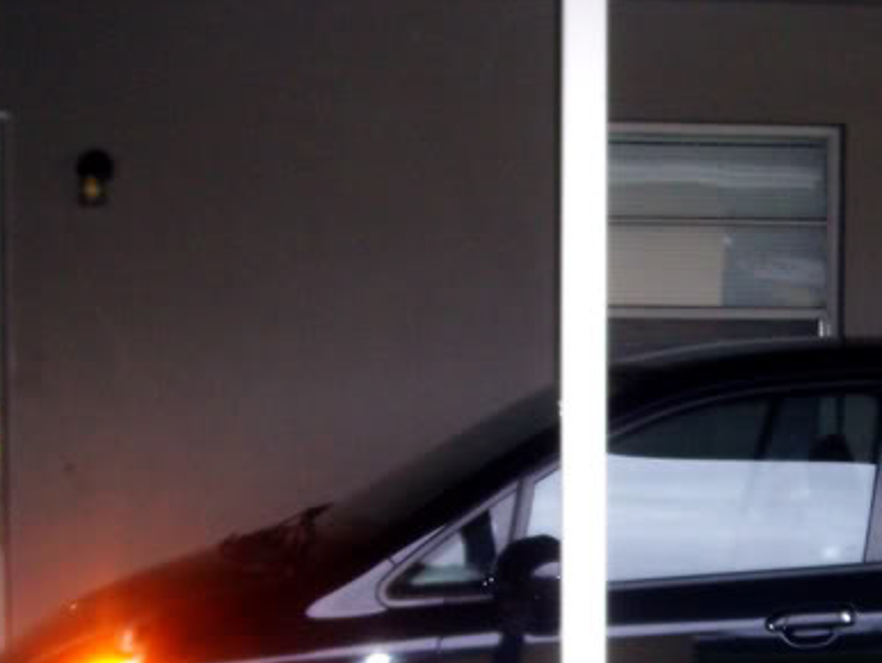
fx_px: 2218
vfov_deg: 16.8
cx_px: 717
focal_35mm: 87
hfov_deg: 22.2
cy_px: 572
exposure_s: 1/60
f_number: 3
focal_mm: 7
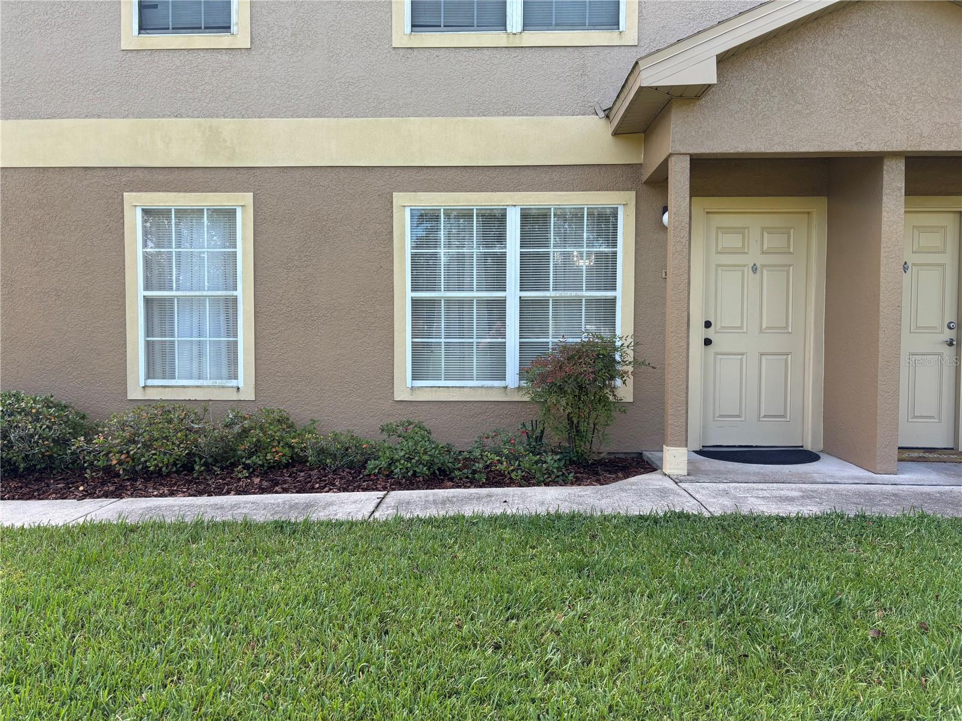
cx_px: 481
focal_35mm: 26
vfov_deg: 53.1
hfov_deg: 67.3
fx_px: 723
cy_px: 360
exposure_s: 1/581
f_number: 1.6
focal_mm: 5.96
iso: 50
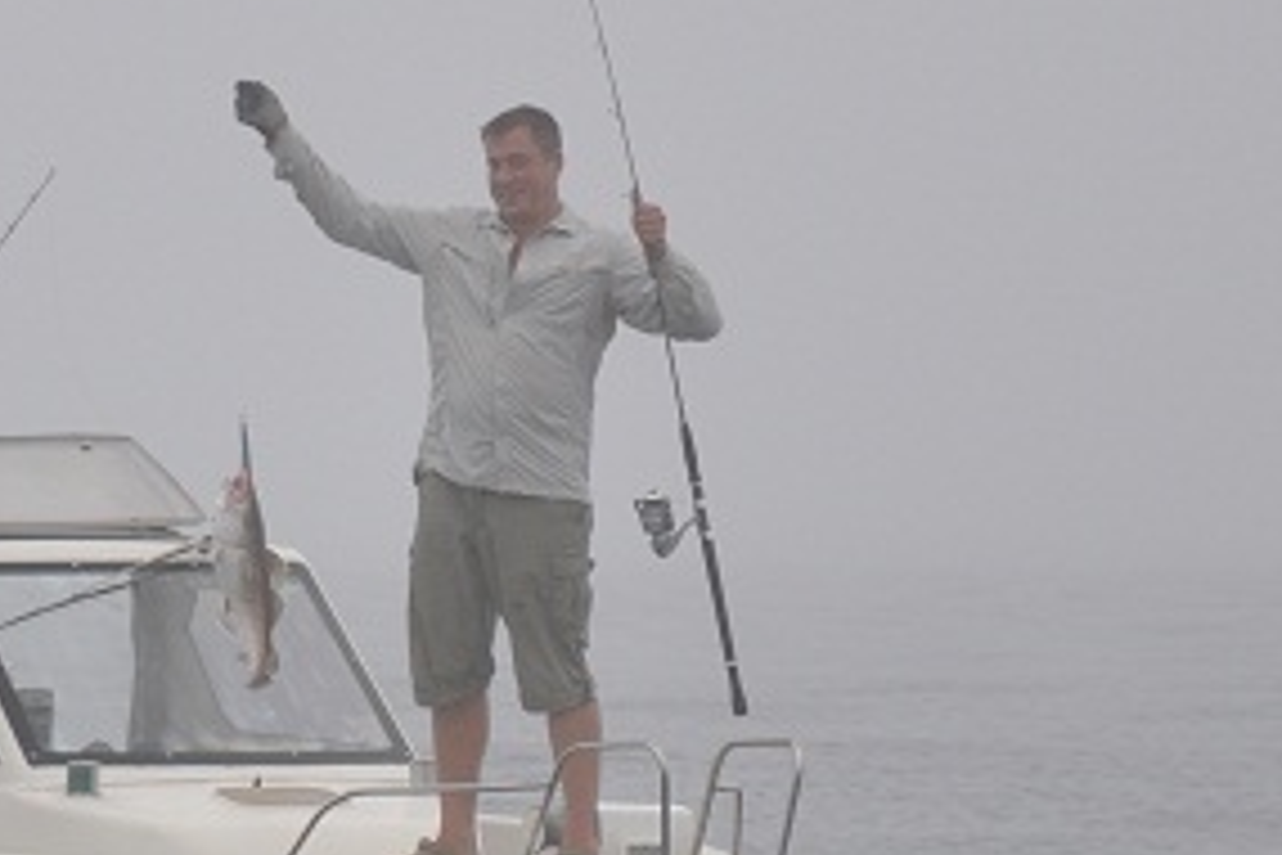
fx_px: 16861
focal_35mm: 474
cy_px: 562
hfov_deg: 4.4
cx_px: 225
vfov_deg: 2.9
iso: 400
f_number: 5.6
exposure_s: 1/500
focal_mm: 105
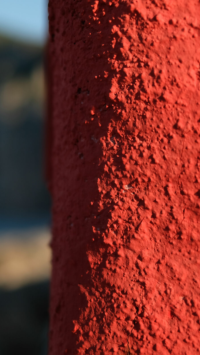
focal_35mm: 84
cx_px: 64
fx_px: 792
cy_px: 178
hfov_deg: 14.4
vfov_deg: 25.3
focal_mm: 35
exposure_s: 1/4000
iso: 100
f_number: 1.4
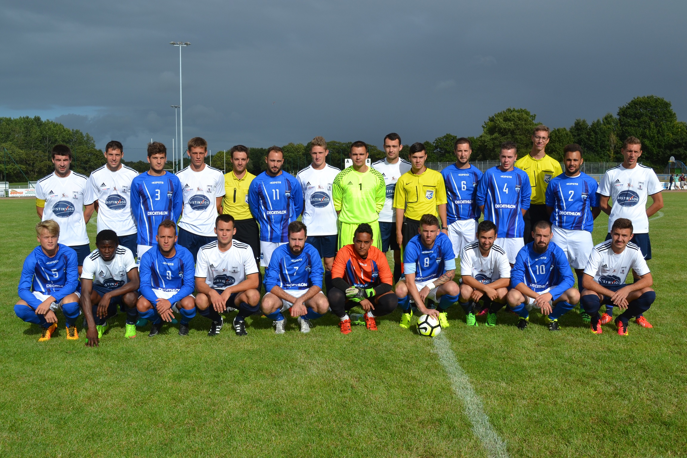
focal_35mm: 39
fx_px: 744
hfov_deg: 49.6
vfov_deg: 34.2
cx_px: 344
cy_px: 229
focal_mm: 26
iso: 100
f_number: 9
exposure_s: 1/320
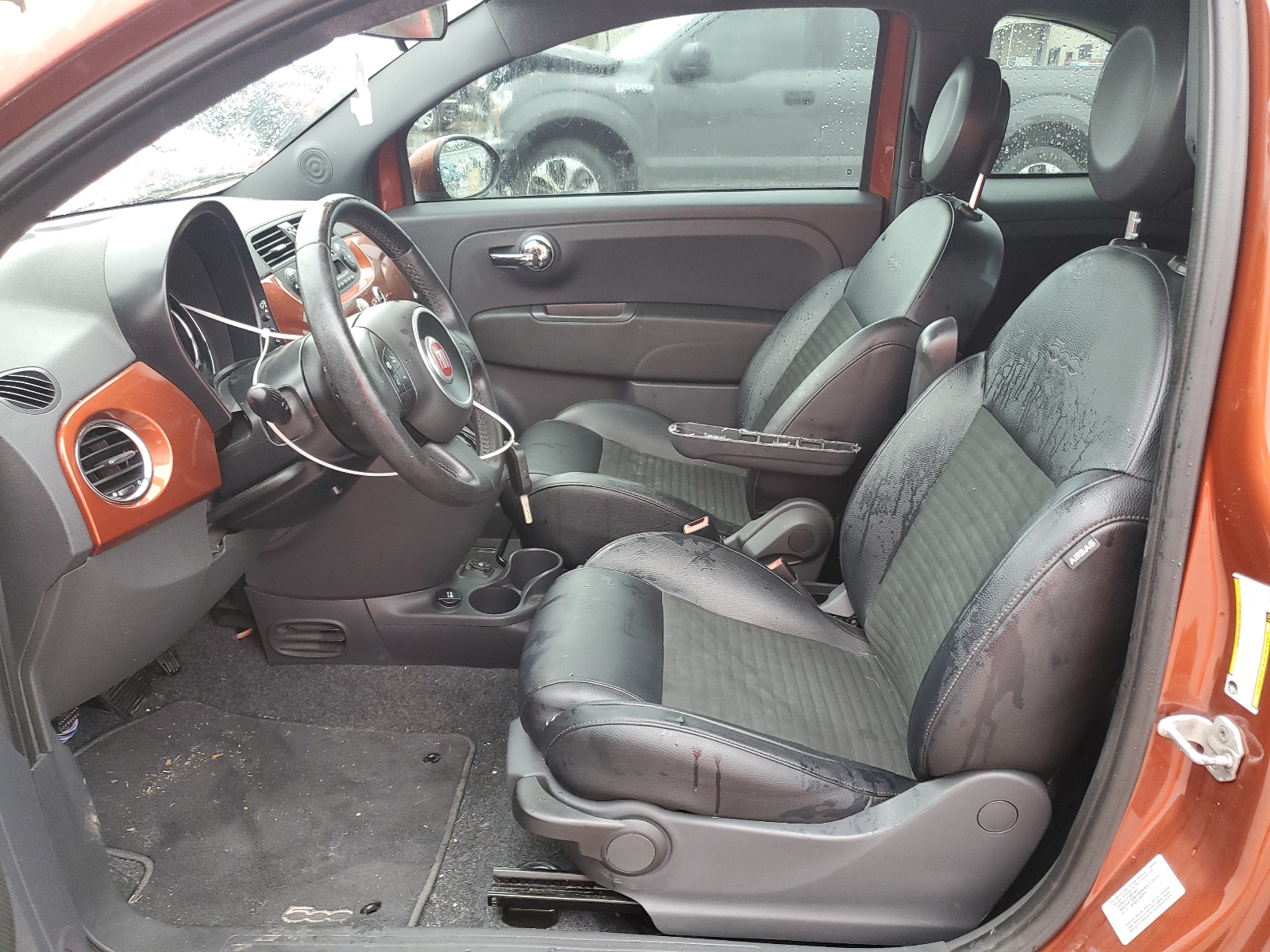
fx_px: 954
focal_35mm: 26
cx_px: 635
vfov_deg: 53.1
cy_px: 476
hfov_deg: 67.3
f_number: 1.5
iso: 96
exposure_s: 1/60.2
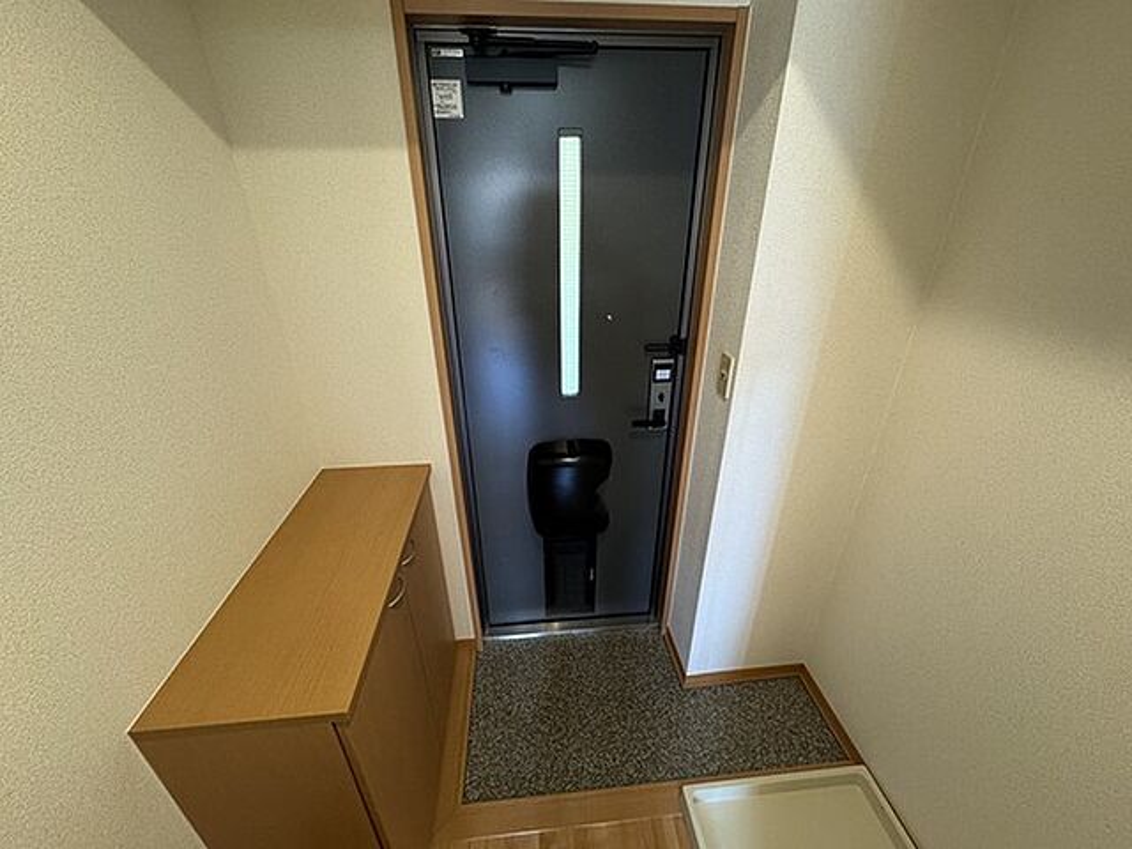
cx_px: 566
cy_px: 424
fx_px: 458
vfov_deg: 85.7
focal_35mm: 14
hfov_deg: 102.1
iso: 400
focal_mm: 2.22
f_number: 2.2
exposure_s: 1/60
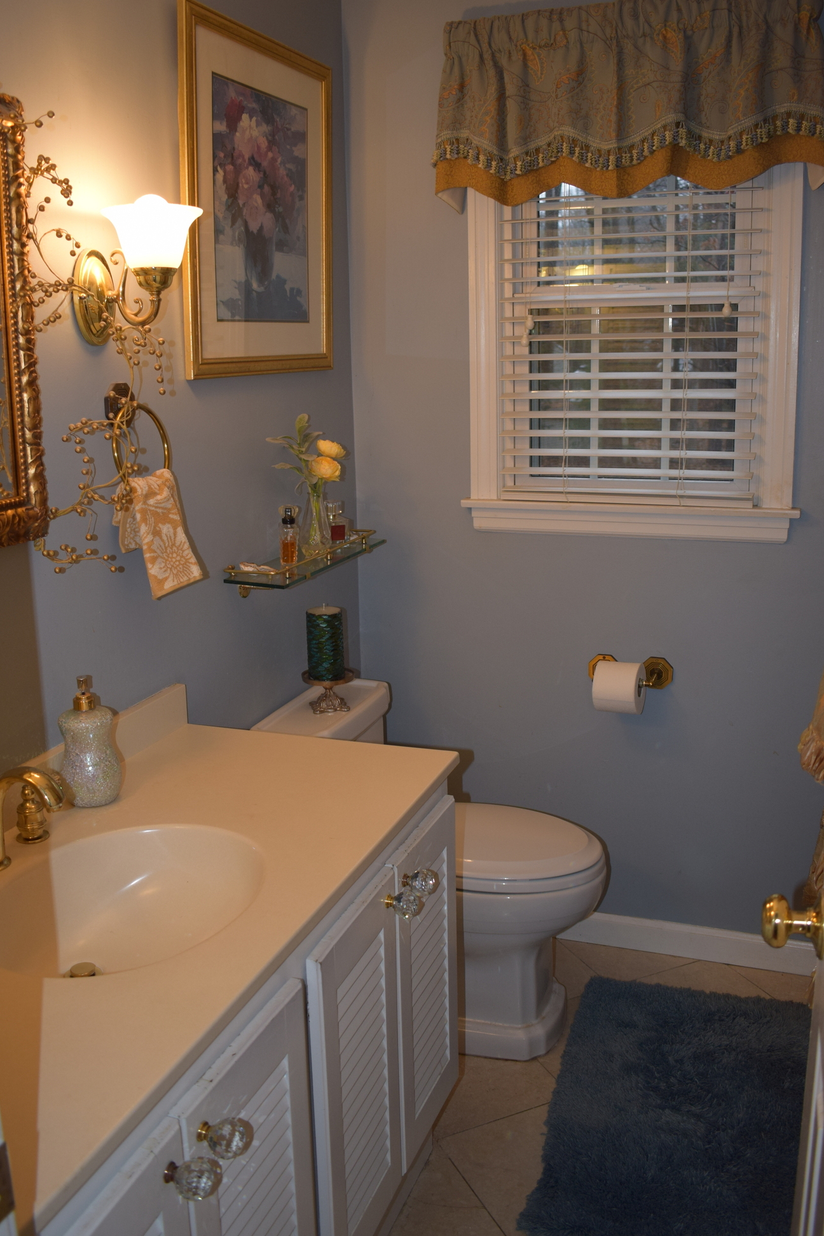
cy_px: 589
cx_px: 408
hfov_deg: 41.1
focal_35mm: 32
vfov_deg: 58.7
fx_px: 1099
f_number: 3.5
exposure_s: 1/60
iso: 320
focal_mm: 18
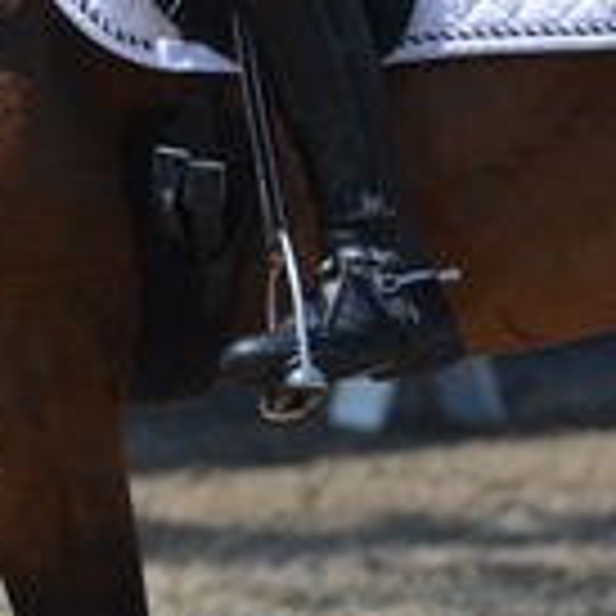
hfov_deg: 1.4
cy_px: -272
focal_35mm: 1291
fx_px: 25992
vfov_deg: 1.4
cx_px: -364
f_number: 5
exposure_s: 1/800
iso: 100
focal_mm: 200
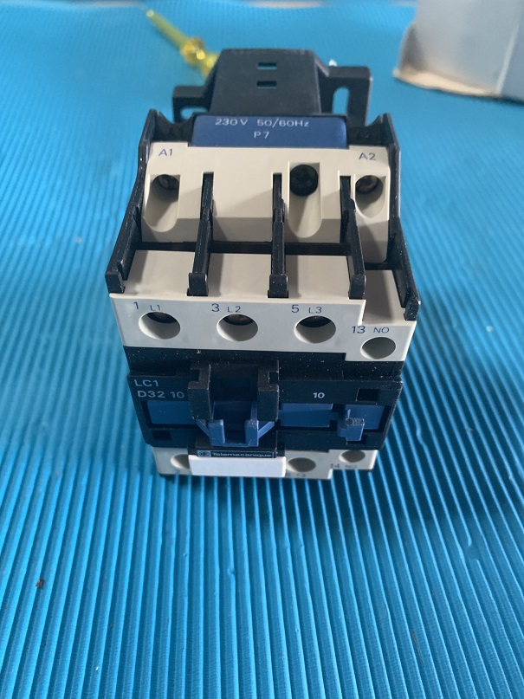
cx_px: 262
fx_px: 525
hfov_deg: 53.1
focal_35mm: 26
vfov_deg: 67.3
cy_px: 350
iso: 400
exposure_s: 1/53
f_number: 1.8
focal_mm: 4.25
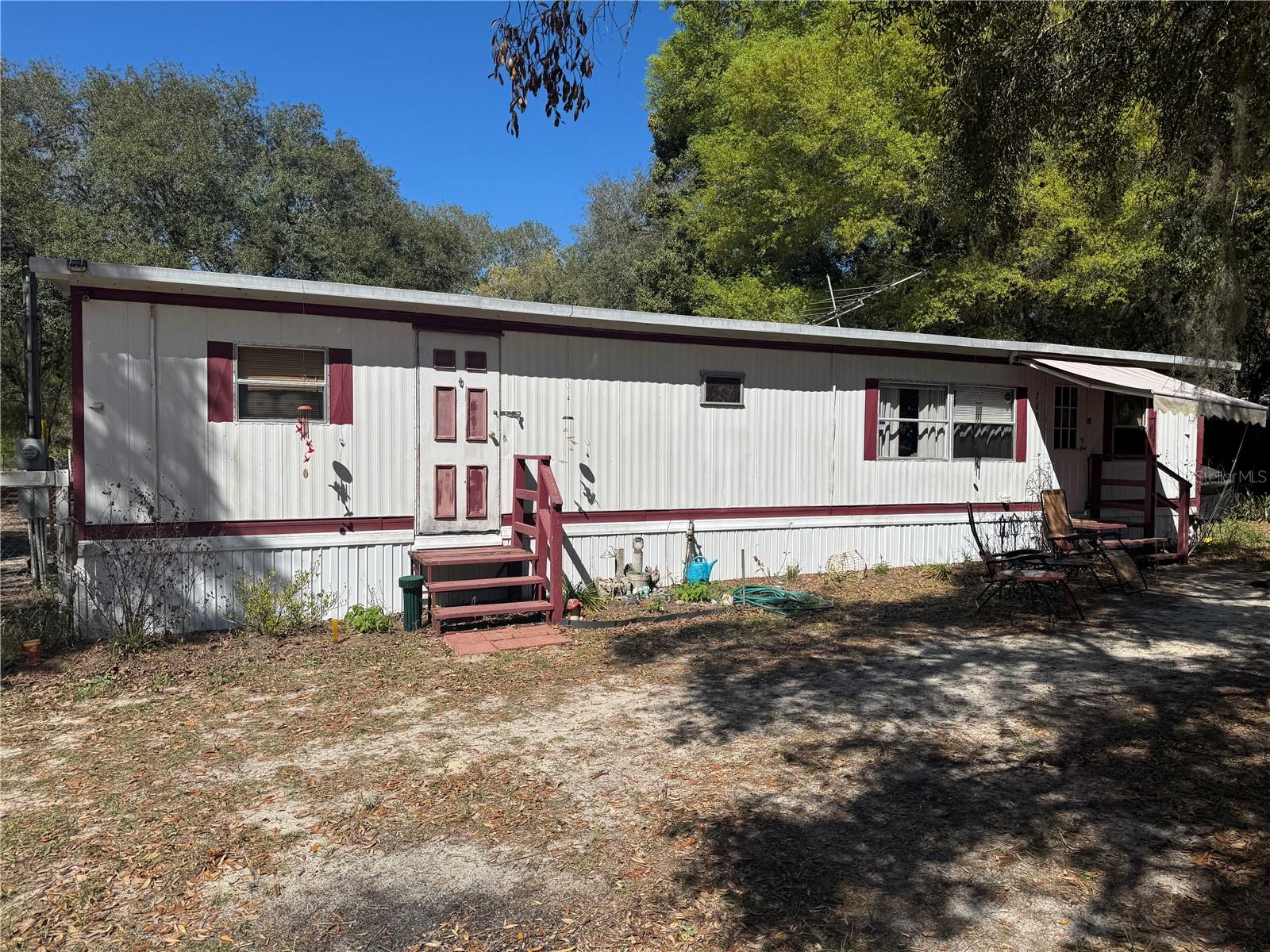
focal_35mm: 24
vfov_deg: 56.8
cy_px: 476
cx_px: 635
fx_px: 881
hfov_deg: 71.6
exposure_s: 1/7092
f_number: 1.78
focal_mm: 6.76
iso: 80
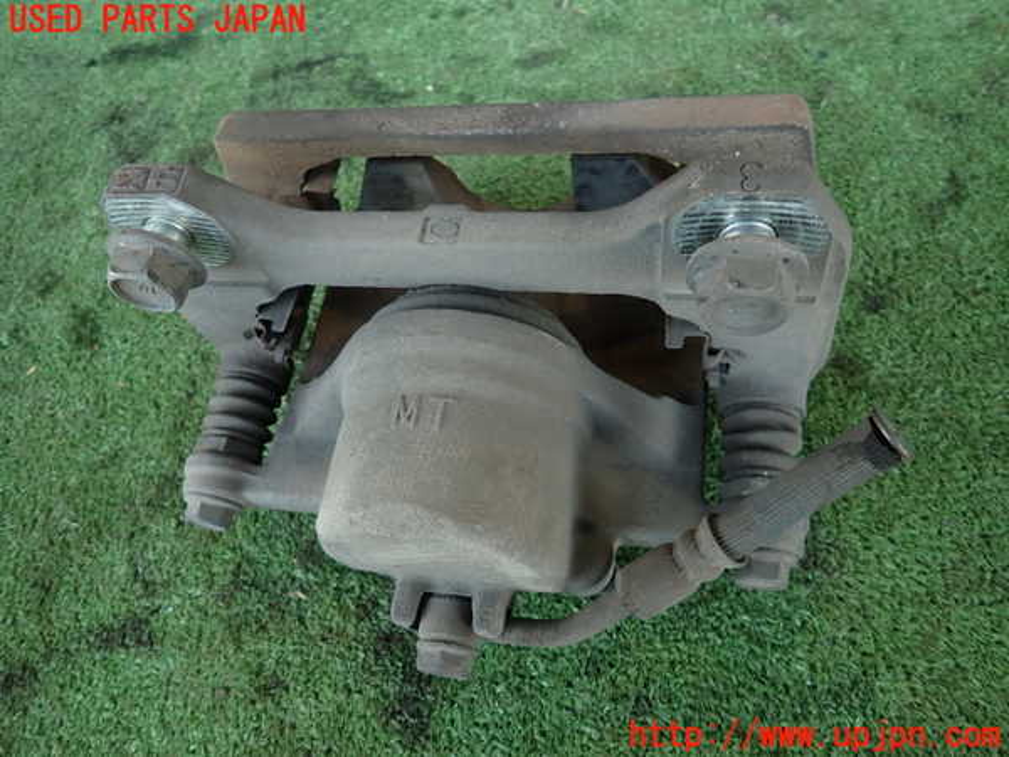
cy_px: 378
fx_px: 729
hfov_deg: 69.4
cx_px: 504
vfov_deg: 54.9
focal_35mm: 25
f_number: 2
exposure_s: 1/60
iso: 125
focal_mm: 4.5
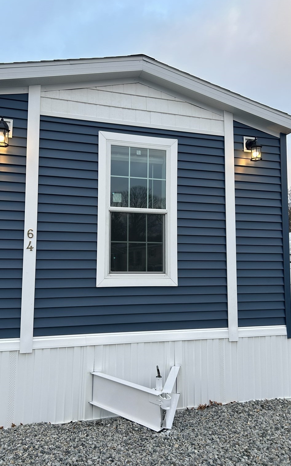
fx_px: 355
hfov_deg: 44.4
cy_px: 233
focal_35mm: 28
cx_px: 123
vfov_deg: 66.5
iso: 40
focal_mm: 5.7
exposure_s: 1/161
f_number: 1.5
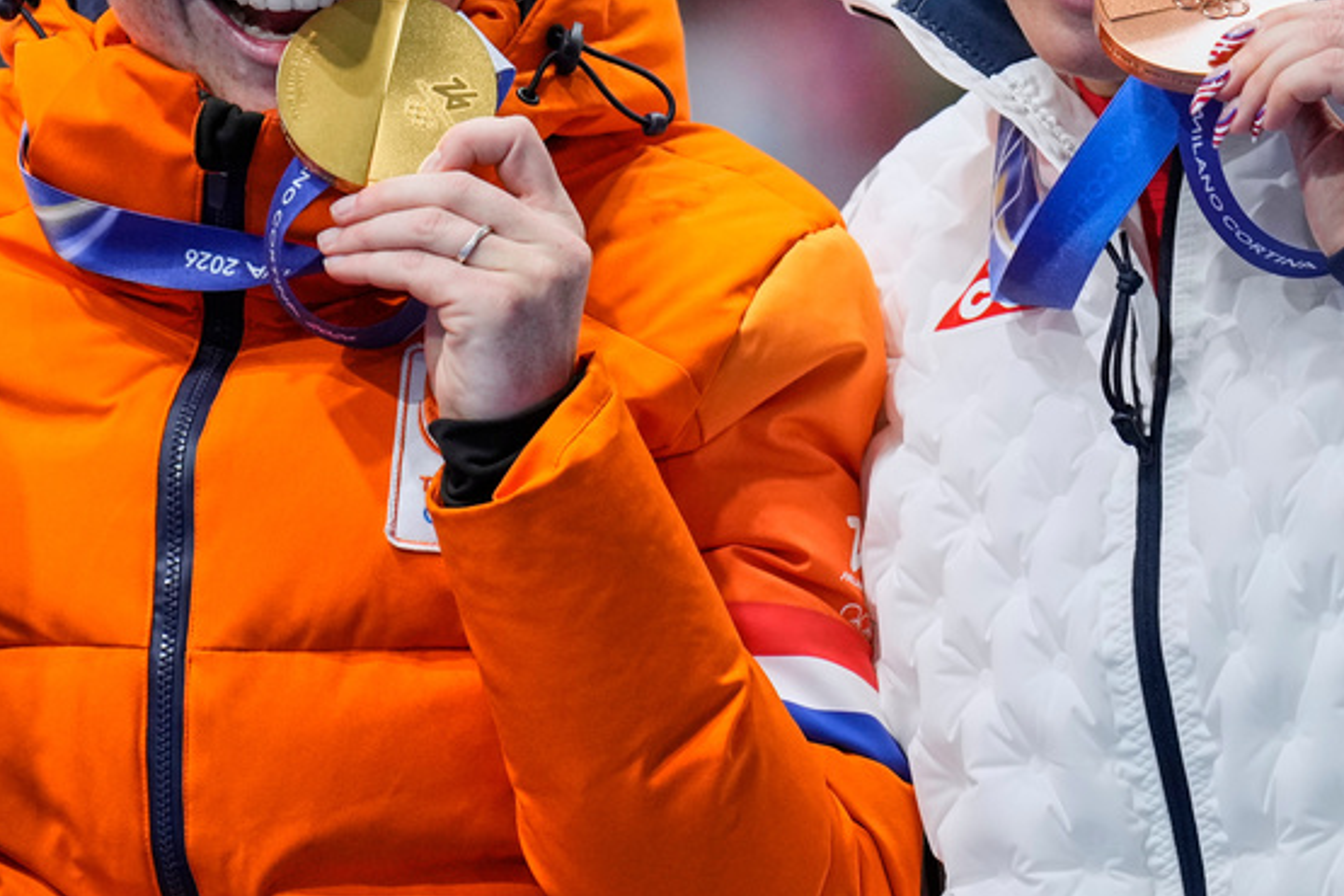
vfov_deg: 2.5
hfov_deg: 3.7
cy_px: 79
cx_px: 339
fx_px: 20681
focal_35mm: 554
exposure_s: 1/500
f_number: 2.8
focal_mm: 200
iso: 1250
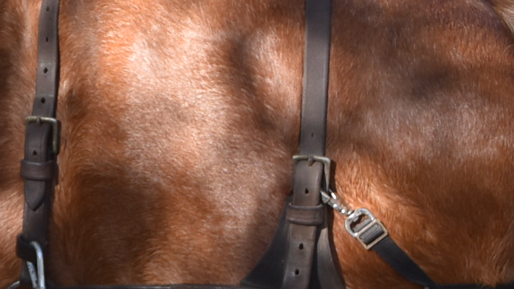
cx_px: -222
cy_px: -169
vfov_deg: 3.7
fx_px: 4512
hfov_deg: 6.4
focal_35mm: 331
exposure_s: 1/250
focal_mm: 55
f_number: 8
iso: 400
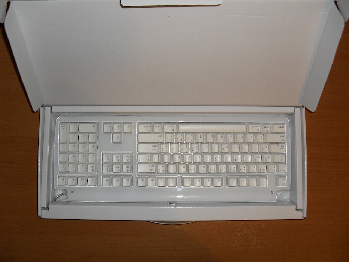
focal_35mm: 35
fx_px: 353
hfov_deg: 52.6
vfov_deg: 40.7
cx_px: 174
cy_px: 131
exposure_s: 1/45
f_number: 3.2
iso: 200
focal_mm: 6.3
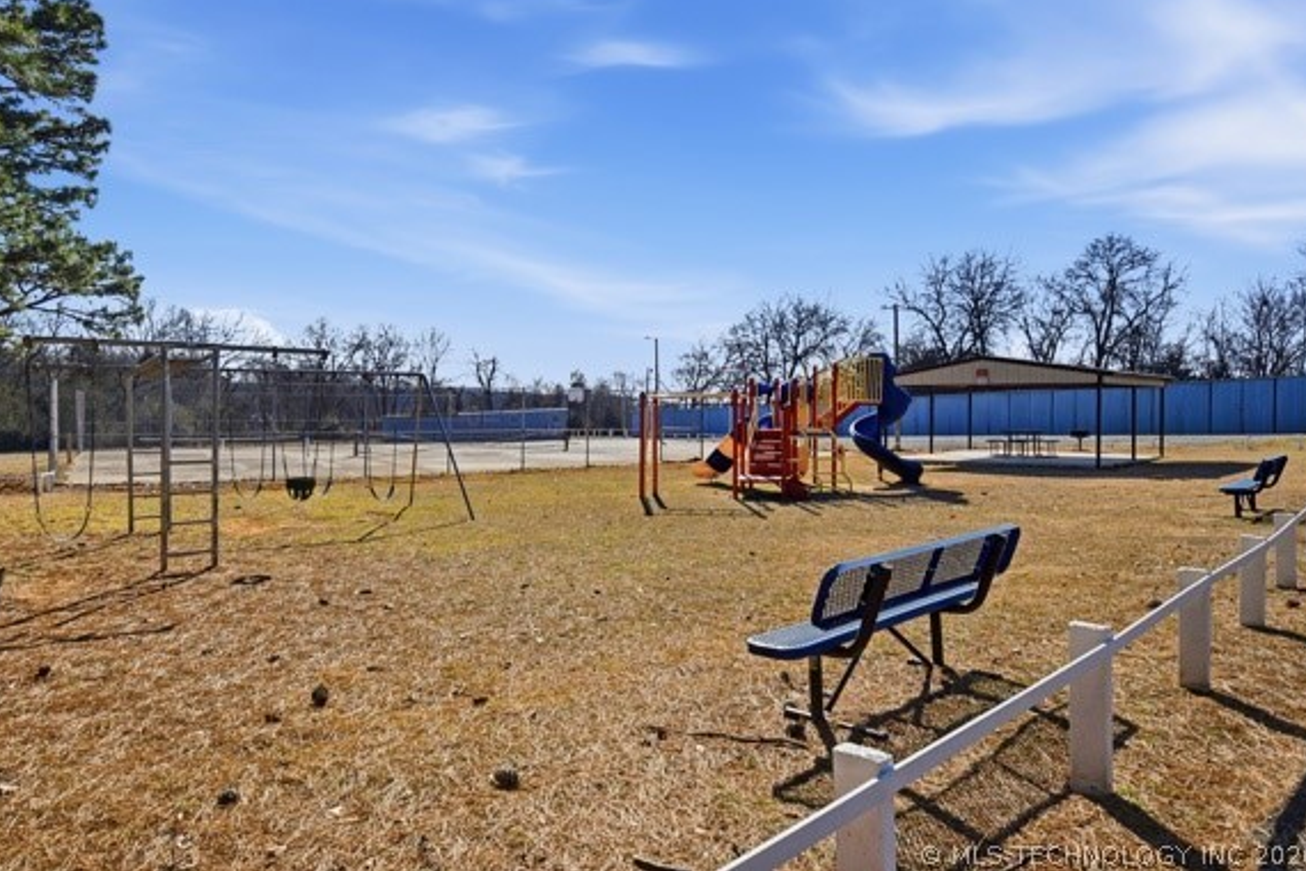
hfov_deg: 82.5
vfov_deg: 60.6
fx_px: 745
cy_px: 415
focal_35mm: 21
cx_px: 635
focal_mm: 13
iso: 250
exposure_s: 1/3200
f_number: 13
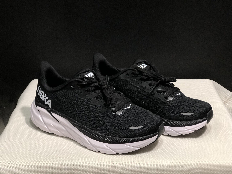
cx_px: 116
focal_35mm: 57
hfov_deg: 33.8
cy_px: 87
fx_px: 382
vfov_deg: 25.7
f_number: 2.8
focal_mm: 6.6
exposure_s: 1/30
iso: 100
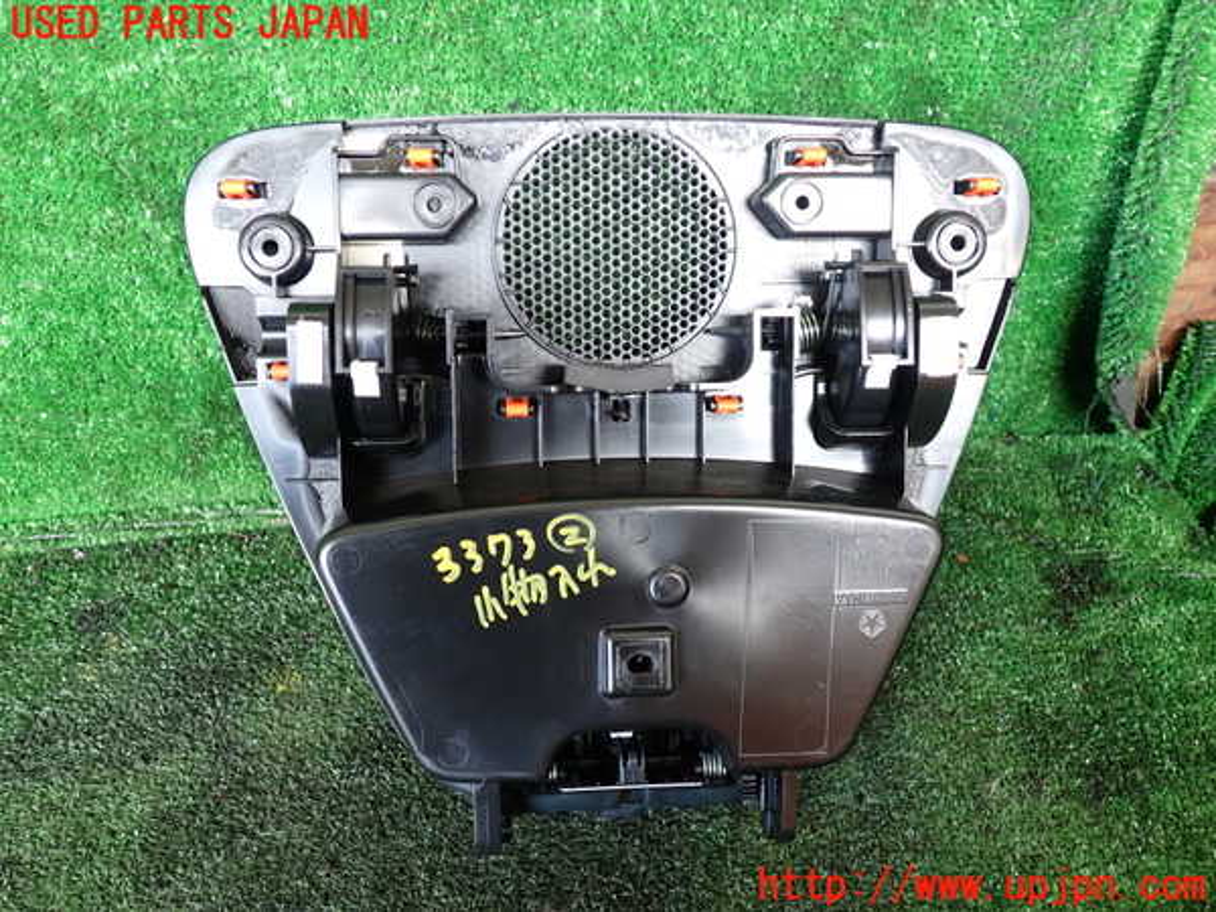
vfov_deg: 46.8
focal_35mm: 30
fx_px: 1054
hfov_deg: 60.0
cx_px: 608
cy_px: 456
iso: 200
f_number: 2.3
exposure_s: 1/40
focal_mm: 5.4
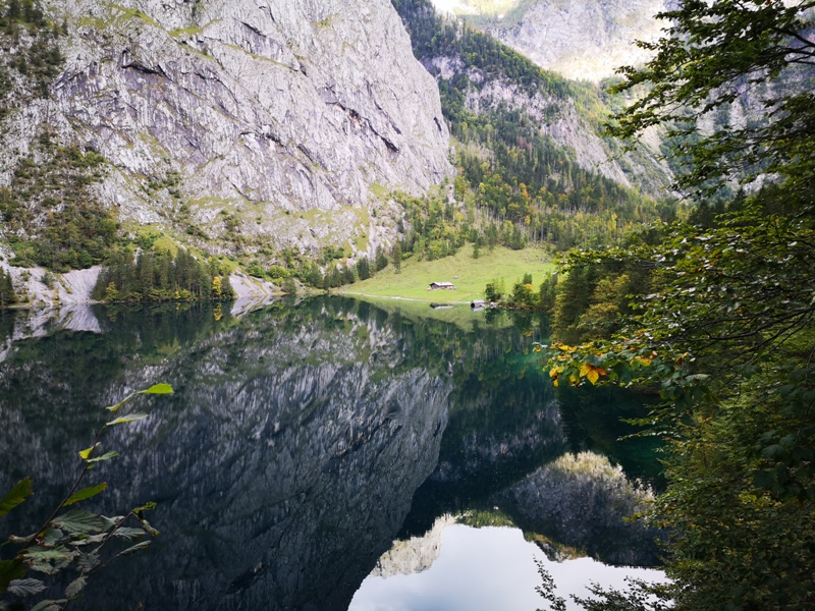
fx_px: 636
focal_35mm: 27
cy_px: 306
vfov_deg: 51.4
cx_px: 408
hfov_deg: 65.3
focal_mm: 3.95
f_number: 1.8
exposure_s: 1/129
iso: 50
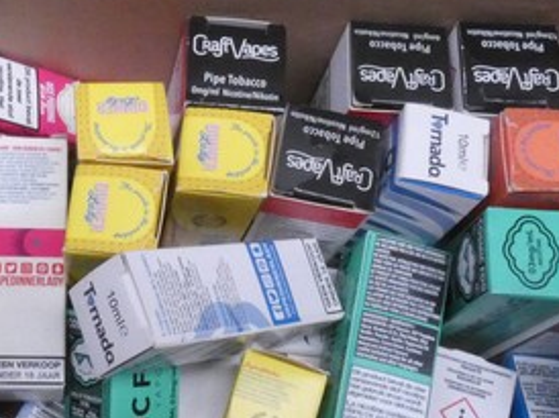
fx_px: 855
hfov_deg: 35.1
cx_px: 117
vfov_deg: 27.2
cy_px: 296
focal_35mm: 53
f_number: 8
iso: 1250
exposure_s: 1/60
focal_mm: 3.6
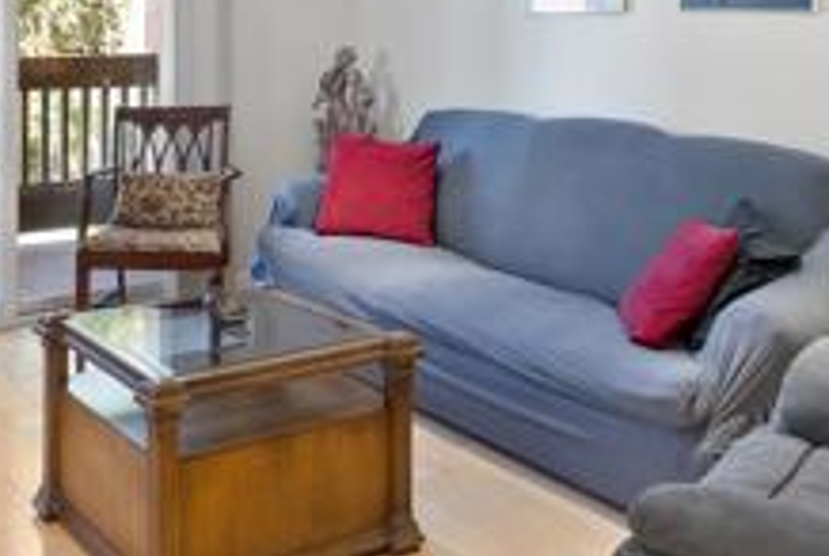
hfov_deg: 41.6
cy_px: 34
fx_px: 1084
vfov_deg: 27.5
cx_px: 312
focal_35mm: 47
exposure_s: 1/5
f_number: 8
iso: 500
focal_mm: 16
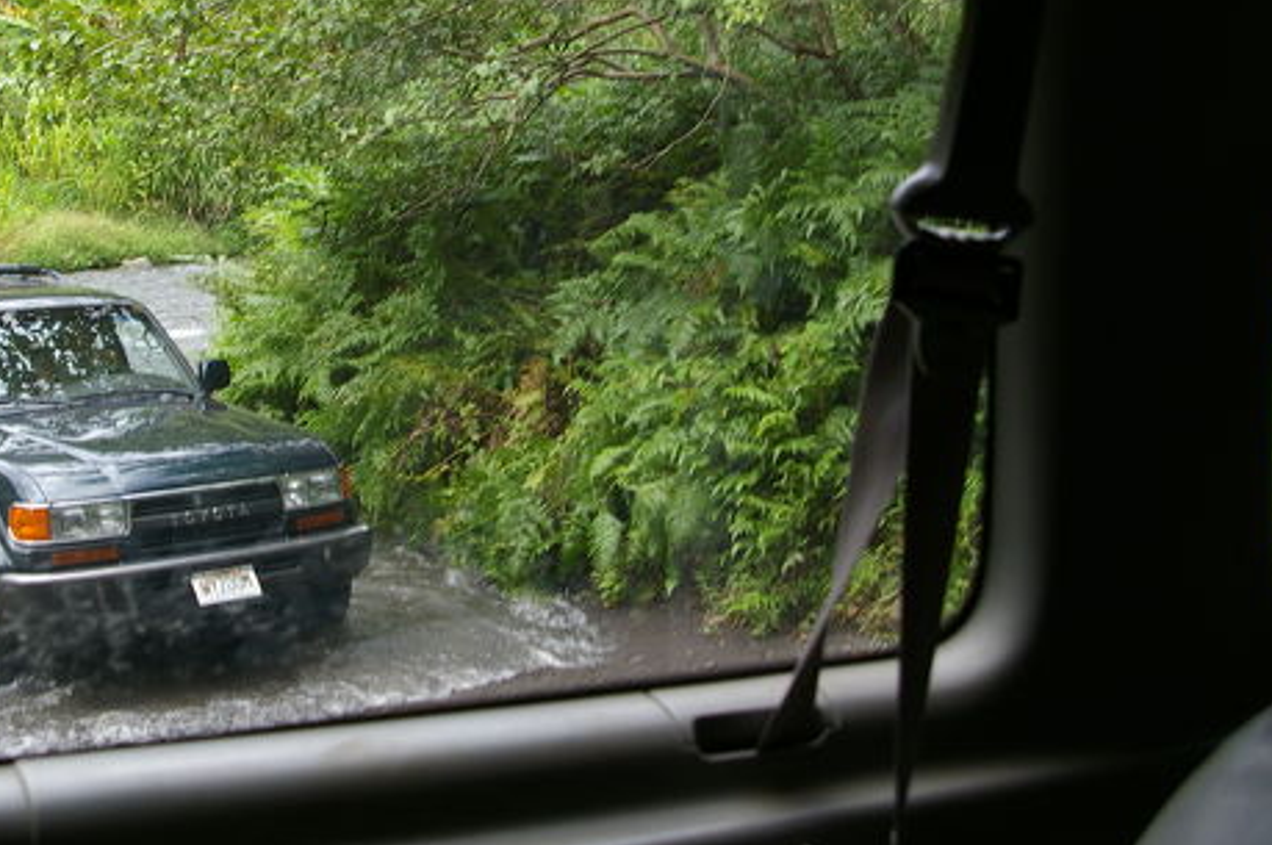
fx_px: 1800
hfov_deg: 38.5
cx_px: 421
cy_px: 299
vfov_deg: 26.3
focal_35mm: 51
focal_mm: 24
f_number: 5.6
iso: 200
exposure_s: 1/90
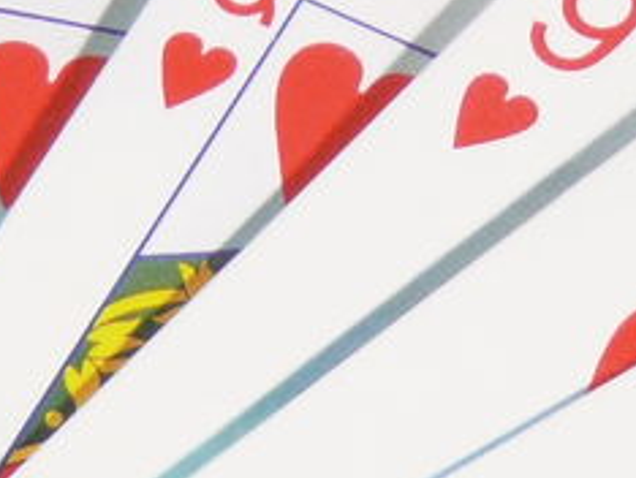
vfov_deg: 3.1
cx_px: 625
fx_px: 8718
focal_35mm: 474
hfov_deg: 4.2
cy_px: -350
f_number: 3.2
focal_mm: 16.4
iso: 100
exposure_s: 1/30
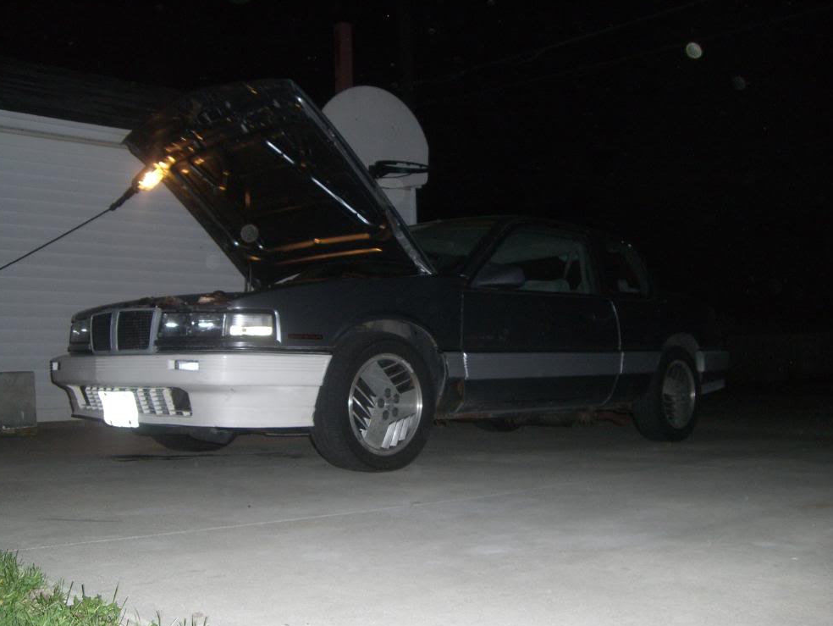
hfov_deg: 47.8
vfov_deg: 36.8
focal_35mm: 39
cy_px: 314
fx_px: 939
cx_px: 417
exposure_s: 1/60
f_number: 2.7
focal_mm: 6.2
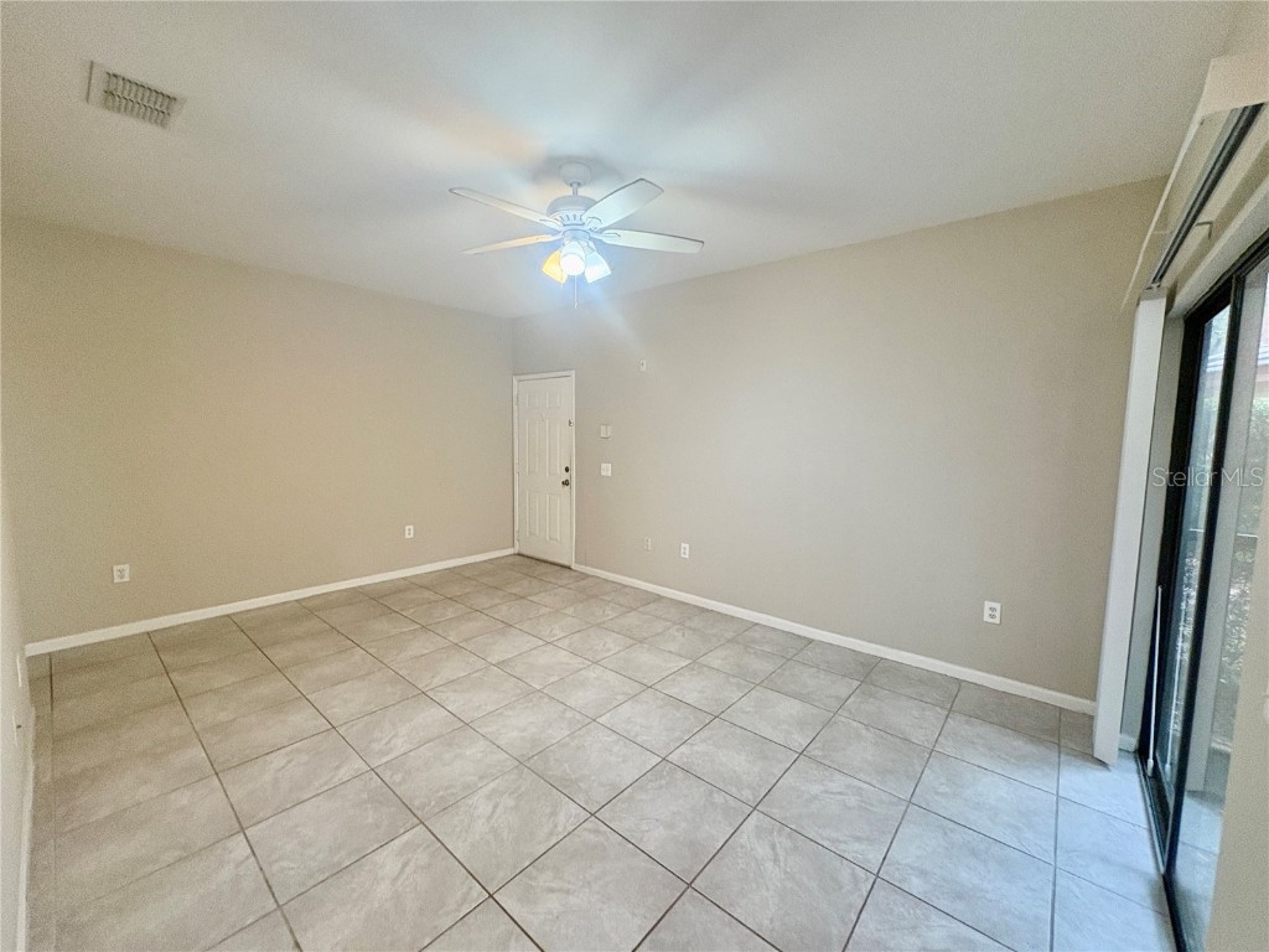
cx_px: 634
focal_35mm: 14
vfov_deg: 85.7
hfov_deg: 102.1
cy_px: 476
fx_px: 513
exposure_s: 1/60
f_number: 2.2
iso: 250
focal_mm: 2.22
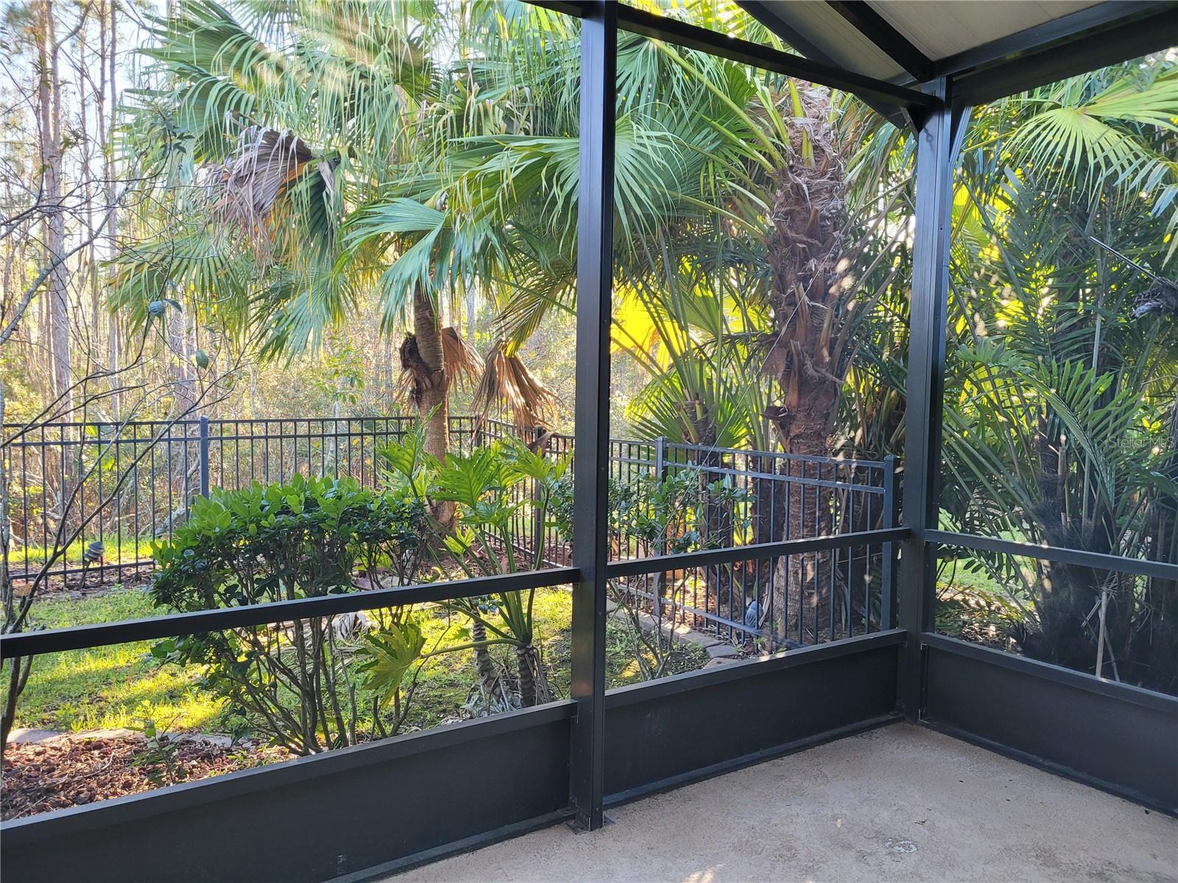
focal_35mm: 26
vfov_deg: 53.1
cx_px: 589
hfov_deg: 67.3
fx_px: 885
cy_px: 442
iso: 125
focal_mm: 5.4
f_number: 1.8
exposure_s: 1/120
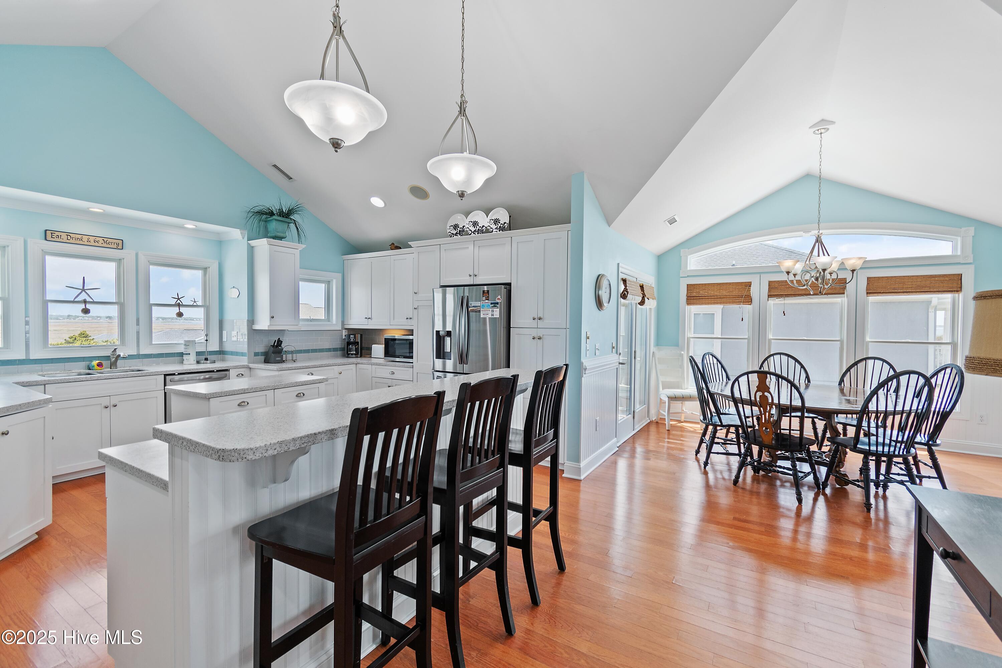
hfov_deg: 100.4
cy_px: 334
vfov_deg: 77.3
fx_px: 417
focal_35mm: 15
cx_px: 501
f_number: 4.5
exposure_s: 1/30
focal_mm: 10
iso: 100
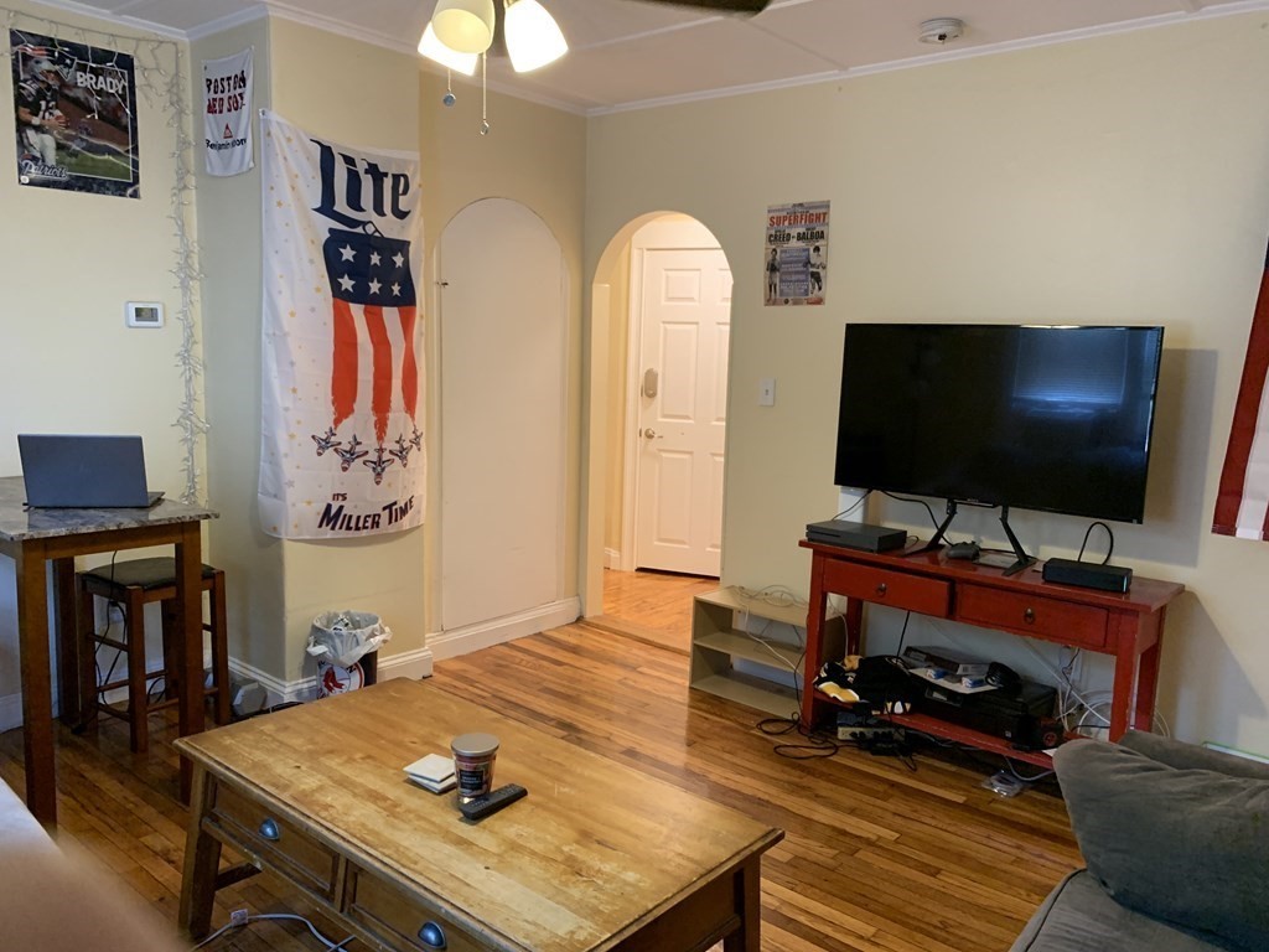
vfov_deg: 53.1
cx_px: 634
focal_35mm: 26
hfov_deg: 67.3
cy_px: 476
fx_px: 953
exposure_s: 1/60
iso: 250
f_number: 1.8
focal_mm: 4.25
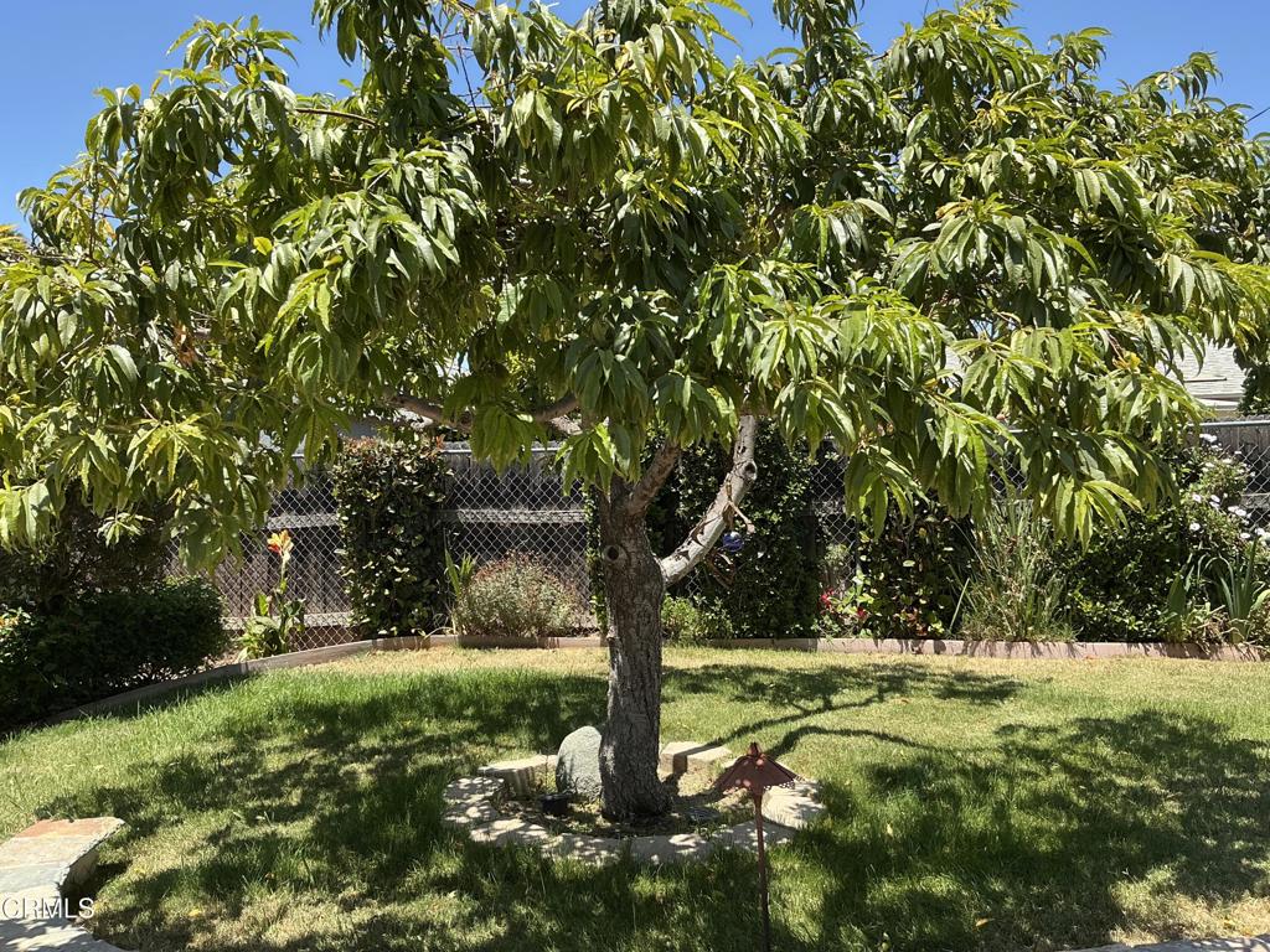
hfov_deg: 63.4
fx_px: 1027
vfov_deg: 49.7
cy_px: 476
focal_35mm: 28
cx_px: 635
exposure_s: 1/580
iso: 25
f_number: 1.8
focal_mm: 3
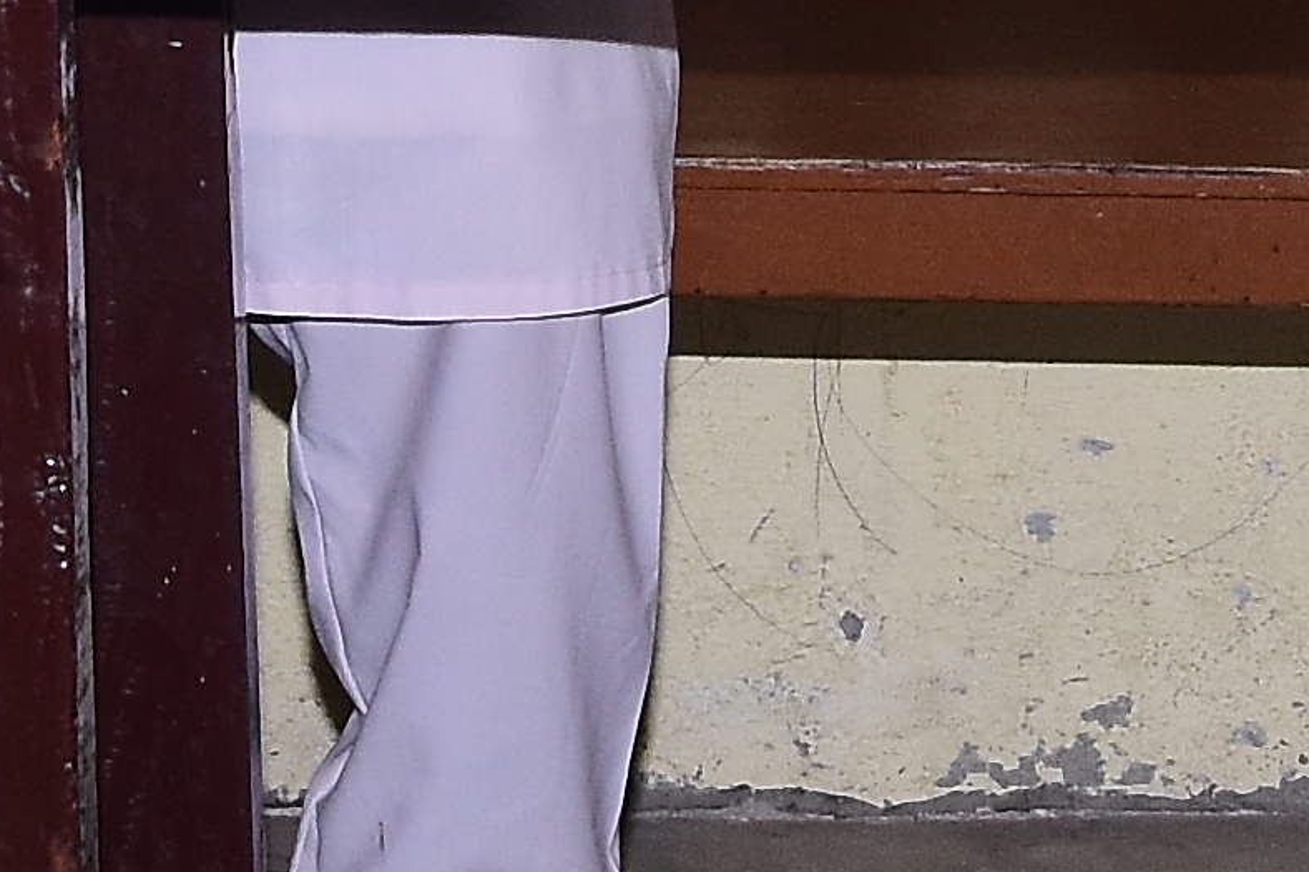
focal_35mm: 320
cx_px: 1216
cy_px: -573
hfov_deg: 6.4
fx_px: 11632
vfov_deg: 4.3
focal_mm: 28
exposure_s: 1/125
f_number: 8
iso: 500
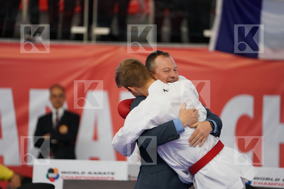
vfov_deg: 6.9
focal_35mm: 198
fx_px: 1562
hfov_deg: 10.4
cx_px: 142
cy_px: 94
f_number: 2.8
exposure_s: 1/1000
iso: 1600
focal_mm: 198
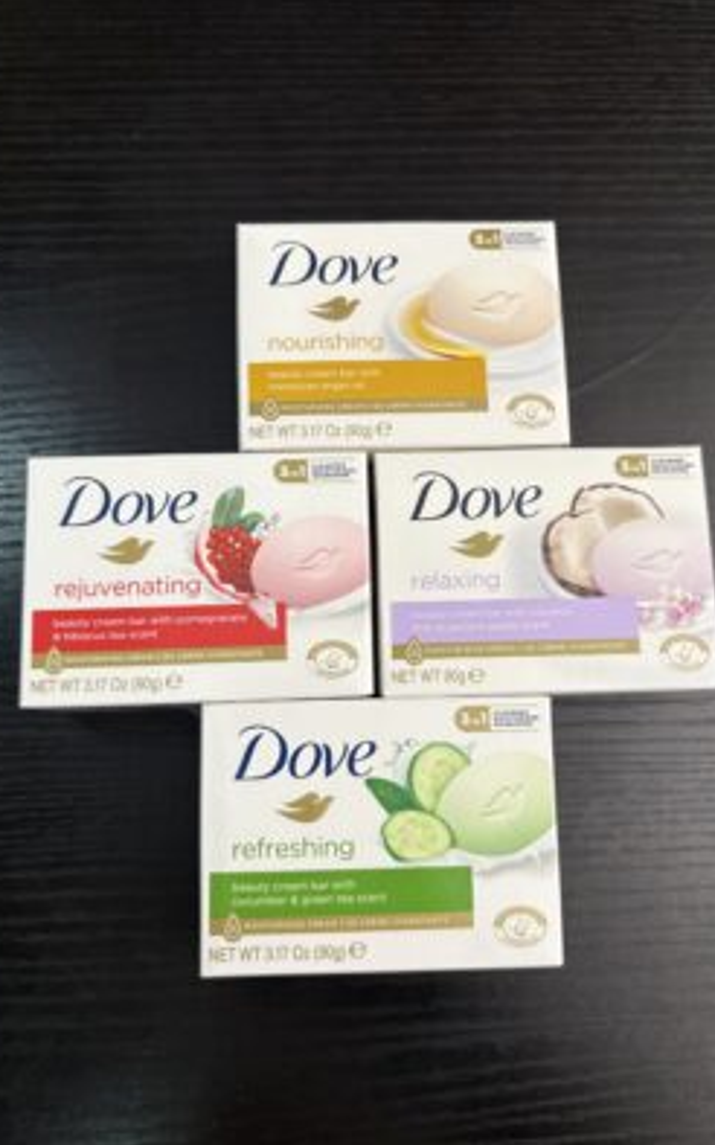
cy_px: 570
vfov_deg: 66.5
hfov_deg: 44.5
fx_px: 874
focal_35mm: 28
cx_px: 392
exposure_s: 1/60
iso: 160
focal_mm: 5.96
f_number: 1.6
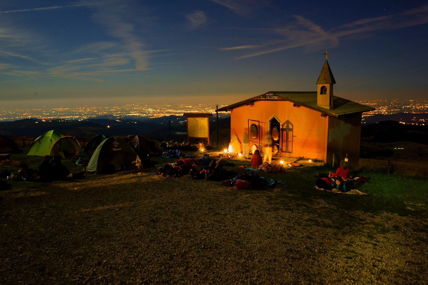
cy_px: 142
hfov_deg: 65.5
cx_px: 214
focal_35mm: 28
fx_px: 333
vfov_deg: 46.4
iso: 1600
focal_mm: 28
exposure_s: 10
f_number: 9
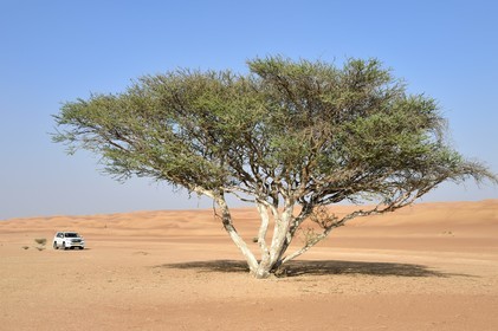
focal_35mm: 50
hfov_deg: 39.6
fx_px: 691
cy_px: 166
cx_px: 249
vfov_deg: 27.0
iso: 200
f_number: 11
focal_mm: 50
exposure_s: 1/320
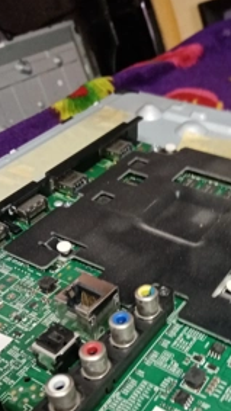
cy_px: 288
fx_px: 436
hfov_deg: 29.1
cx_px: 183
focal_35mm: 40
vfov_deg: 49.2
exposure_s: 1/25
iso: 260
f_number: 1.8
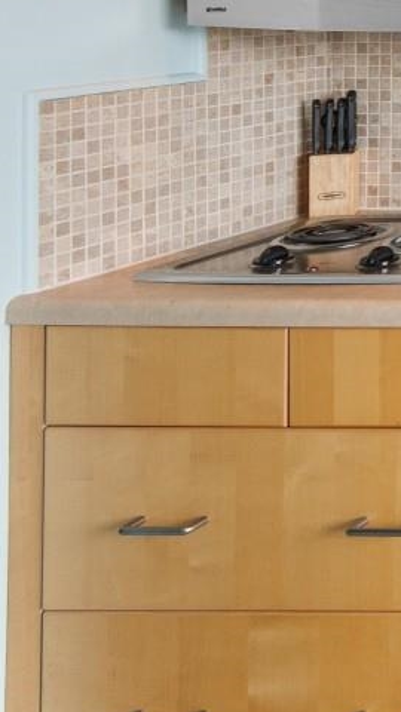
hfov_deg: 12.0
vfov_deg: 34.1
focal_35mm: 53
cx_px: 1166
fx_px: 1002
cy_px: -65
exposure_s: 1/25
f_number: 4.5
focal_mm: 10
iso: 100
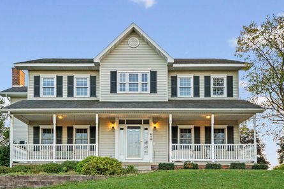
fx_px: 292
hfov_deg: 51.9
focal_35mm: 37
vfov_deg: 35.9
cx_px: 134
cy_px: 91
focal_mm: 33
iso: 400
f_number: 9
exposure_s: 1/200
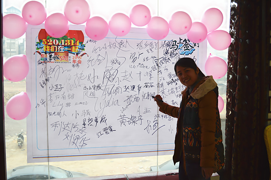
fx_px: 248
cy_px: 90
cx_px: 136
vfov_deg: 39.9
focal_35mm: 33
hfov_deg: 57.3
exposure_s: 1/30
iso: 160
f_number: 3.8
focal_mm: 22
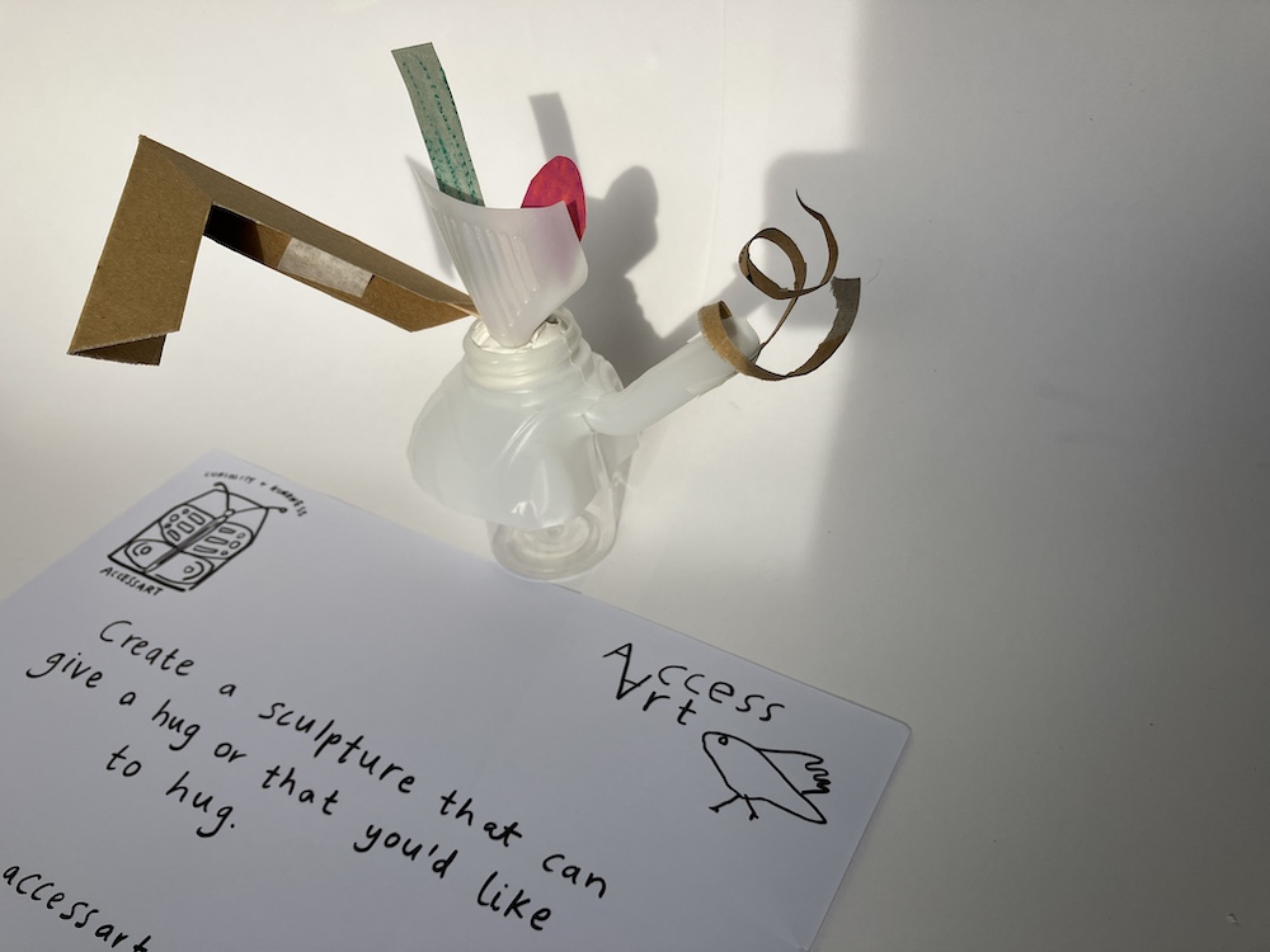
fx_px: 1027
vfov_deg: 49.7
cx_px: 635
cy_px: 476
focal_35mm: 28
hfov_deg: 63.4
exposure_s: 1/694
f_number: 1.8
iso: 32
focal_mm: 3.99
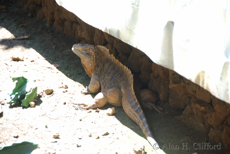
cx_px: 115
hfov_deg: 10.2
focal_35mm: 202
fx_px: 1295
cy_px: 77
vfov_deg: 6.8
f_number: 5.6
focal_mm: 135
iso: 100
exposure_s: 1/30
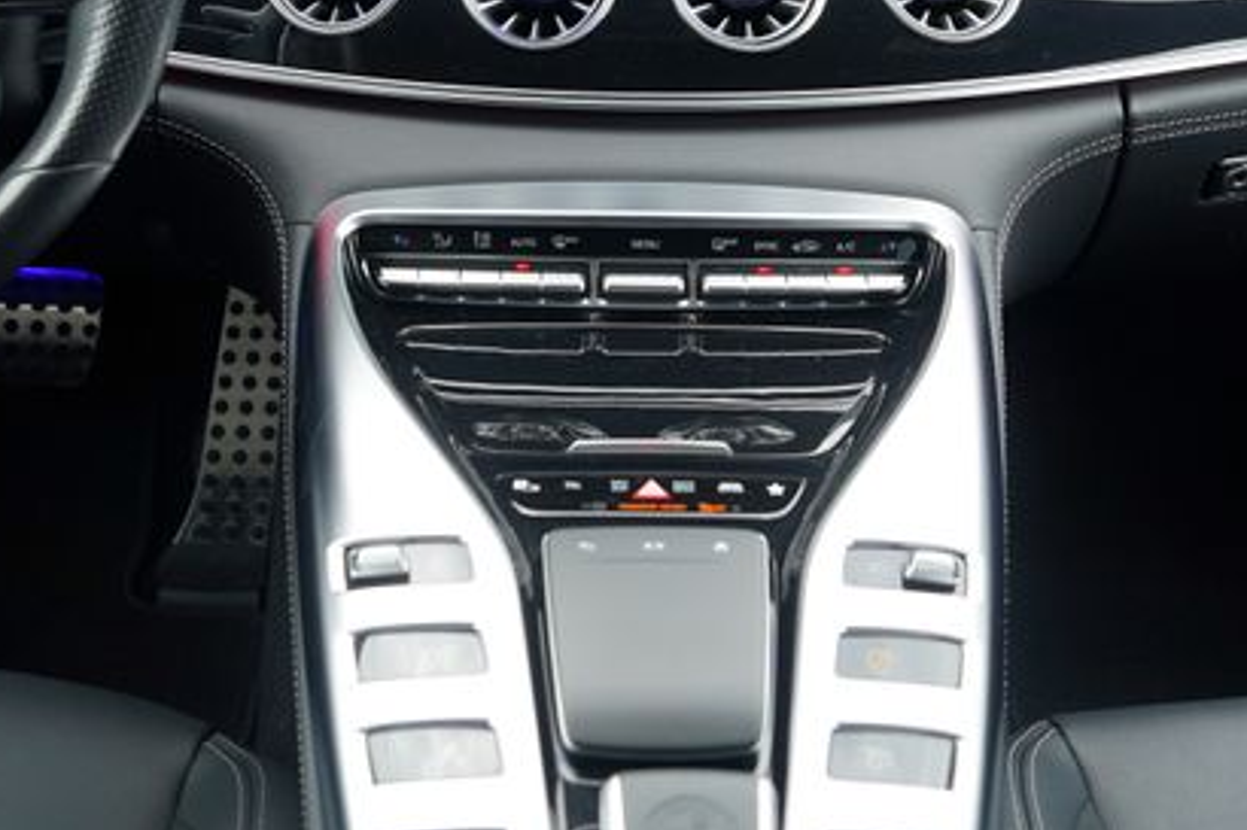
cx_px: 590
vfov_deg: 21.6
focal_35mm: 60
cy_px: -44
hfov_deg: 33.4
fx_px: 2077
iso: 100
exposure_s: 1/60
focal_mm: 24
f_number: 4
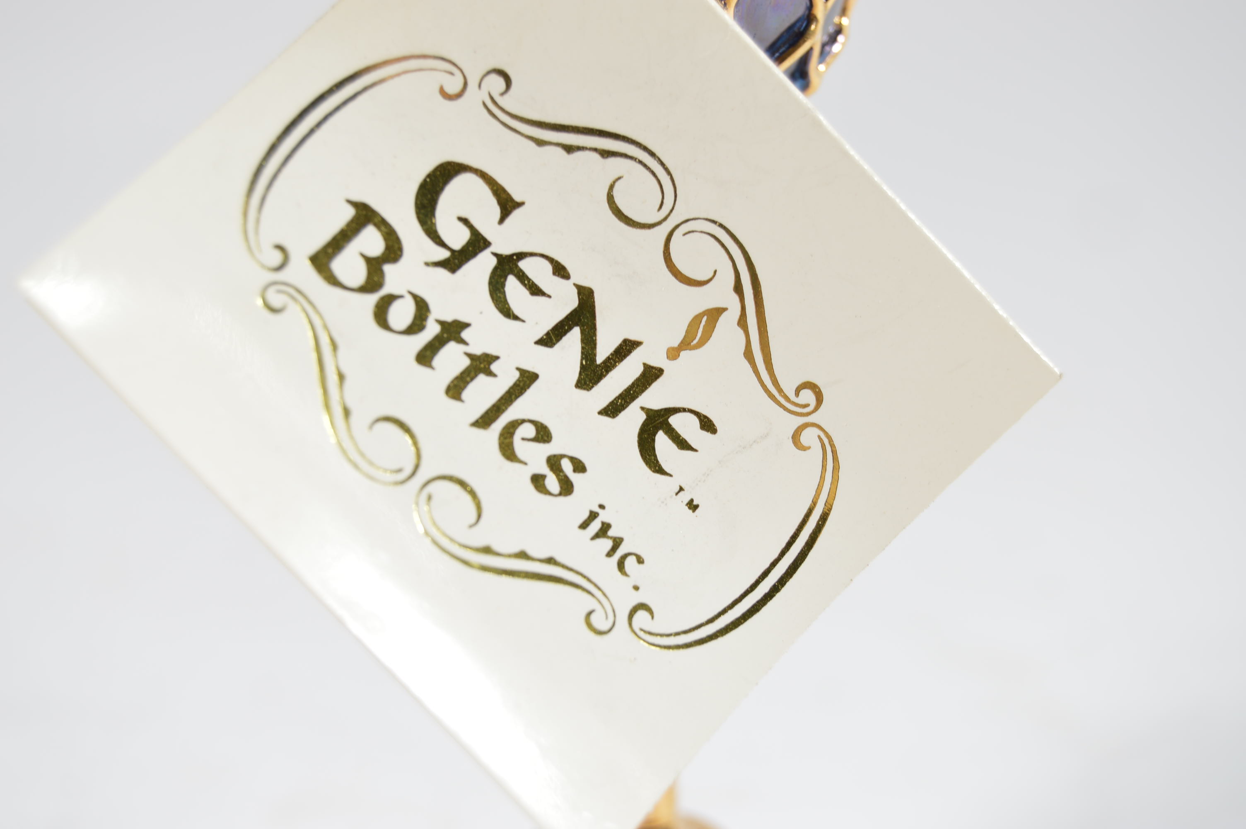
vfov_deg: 16.5
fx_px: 2853
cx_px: 623
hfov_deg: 24.6
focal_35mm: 82
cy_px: 414
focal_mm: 55
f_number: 7.1
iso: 100
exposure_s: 1/80
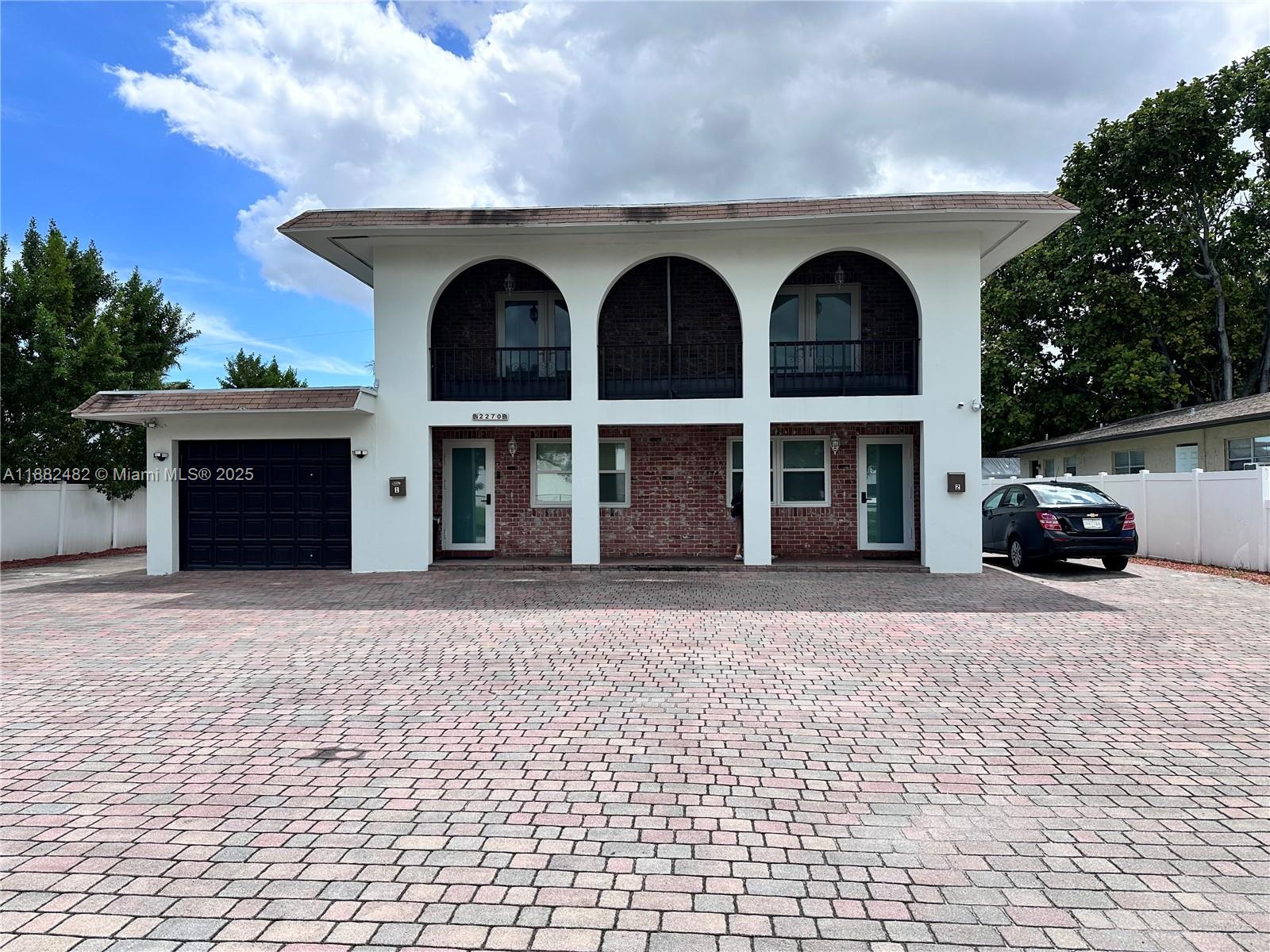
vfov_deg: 56.8
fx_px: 881
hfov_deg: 71.6
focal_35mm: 24
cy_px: 476
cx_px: 635
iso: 80
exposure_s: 1/4762
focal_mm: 6.86
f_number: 1.78
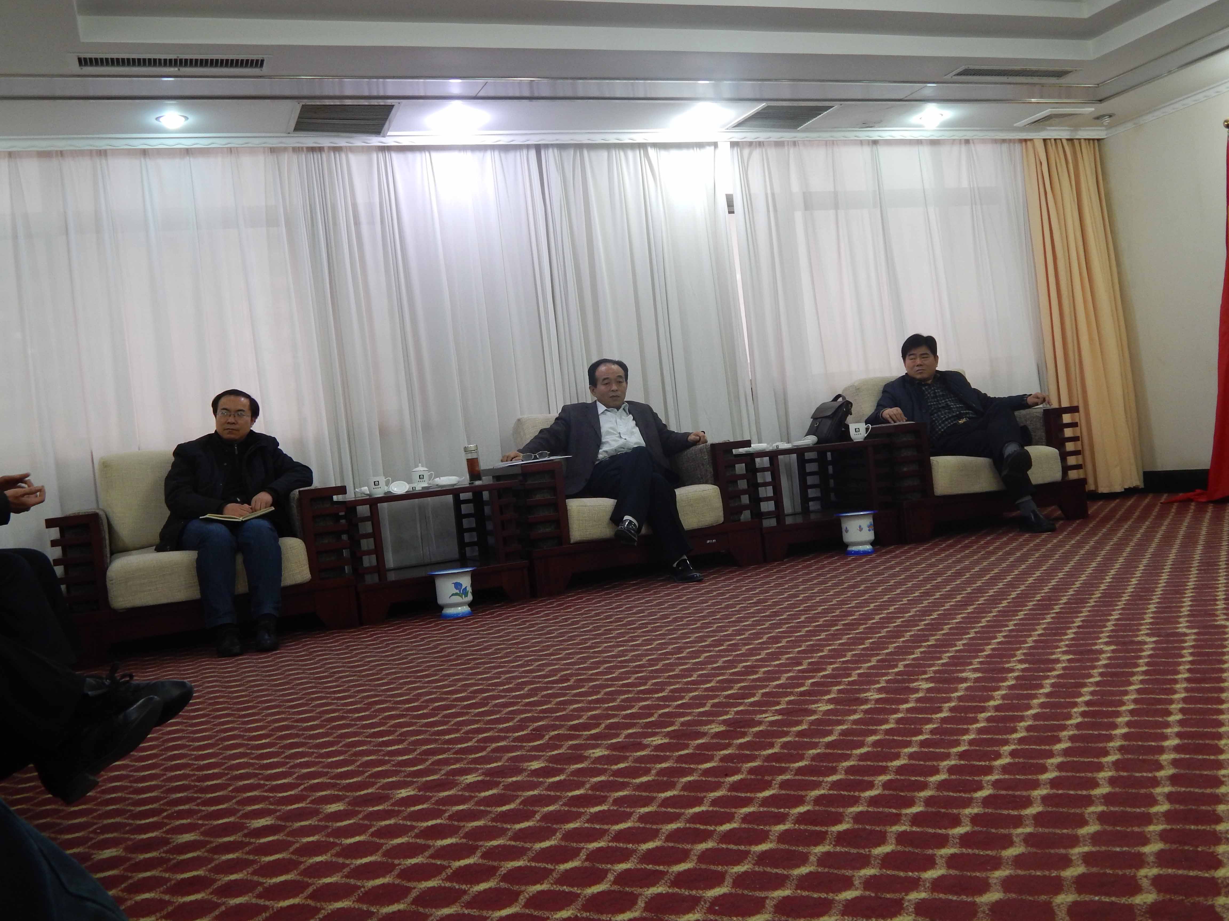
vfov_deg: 40.7
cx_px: 614
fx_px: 1243
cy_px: 460
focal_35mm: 35
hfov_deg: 52.6
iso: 200
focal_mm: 6.1
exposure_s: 1/13
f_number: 3.3
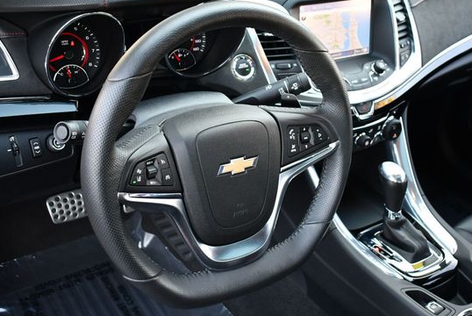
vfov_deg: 27.1
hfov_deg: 39.5
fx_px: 656
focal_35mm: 50
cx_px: 259
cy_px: 153
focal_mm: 21
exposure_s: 1/200
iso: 800
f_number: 3.8
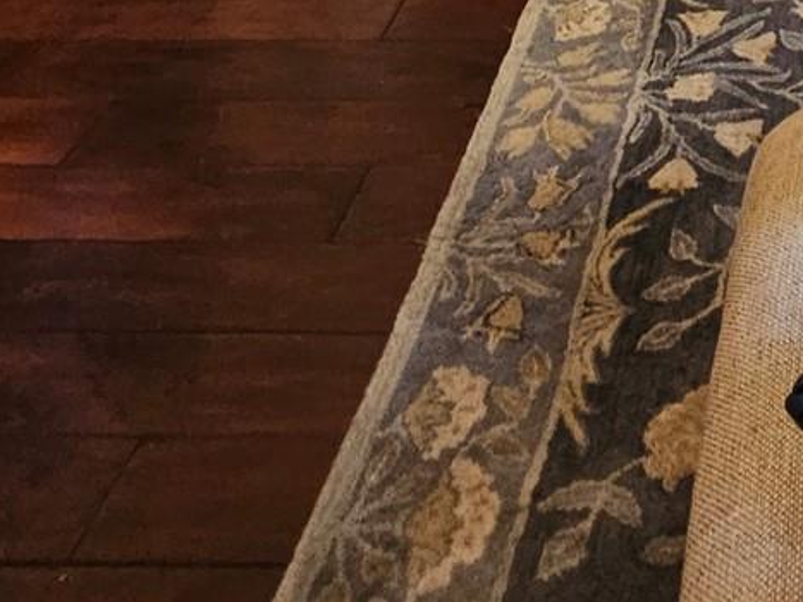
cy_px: -607
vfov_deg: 17.8
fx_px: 1322
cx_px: 879
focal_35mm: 57
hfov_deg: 30.3
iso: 250
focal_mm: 2.2
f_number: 2.2
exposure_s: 1/60
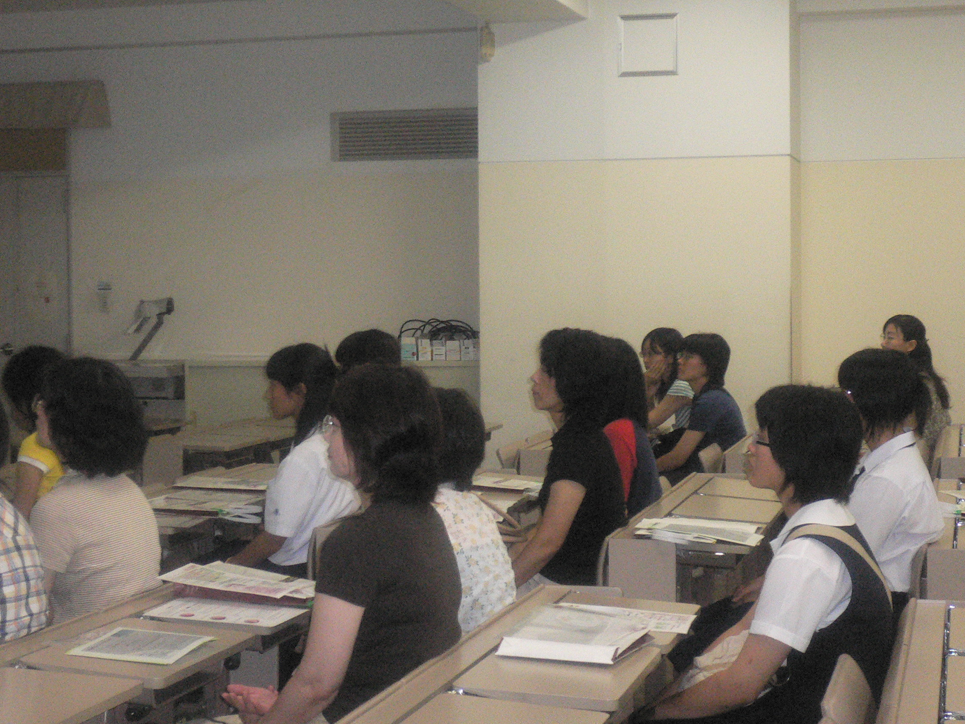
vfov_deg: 21.3
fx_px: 1923
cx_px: 446
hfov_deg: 28.2
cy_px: 330
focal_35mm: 69
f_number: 3.8
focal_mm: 10.1
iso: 400
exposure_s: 1/60
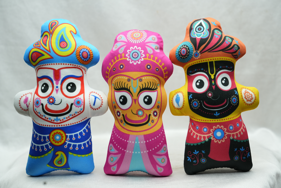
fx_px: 476
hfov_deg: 32.9
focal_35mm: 61
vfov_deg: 22.3
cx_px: 140
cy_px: 94
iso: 320
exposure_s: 1/50
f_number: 7.1
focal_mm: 61
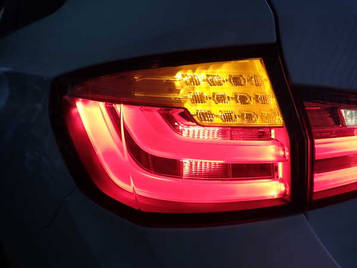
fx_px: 258
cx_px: 178
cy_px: 134
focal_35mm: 25
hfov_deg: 69.4
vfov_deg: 54.9
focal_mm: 4.5
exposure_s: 1/200
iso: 100
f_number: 2
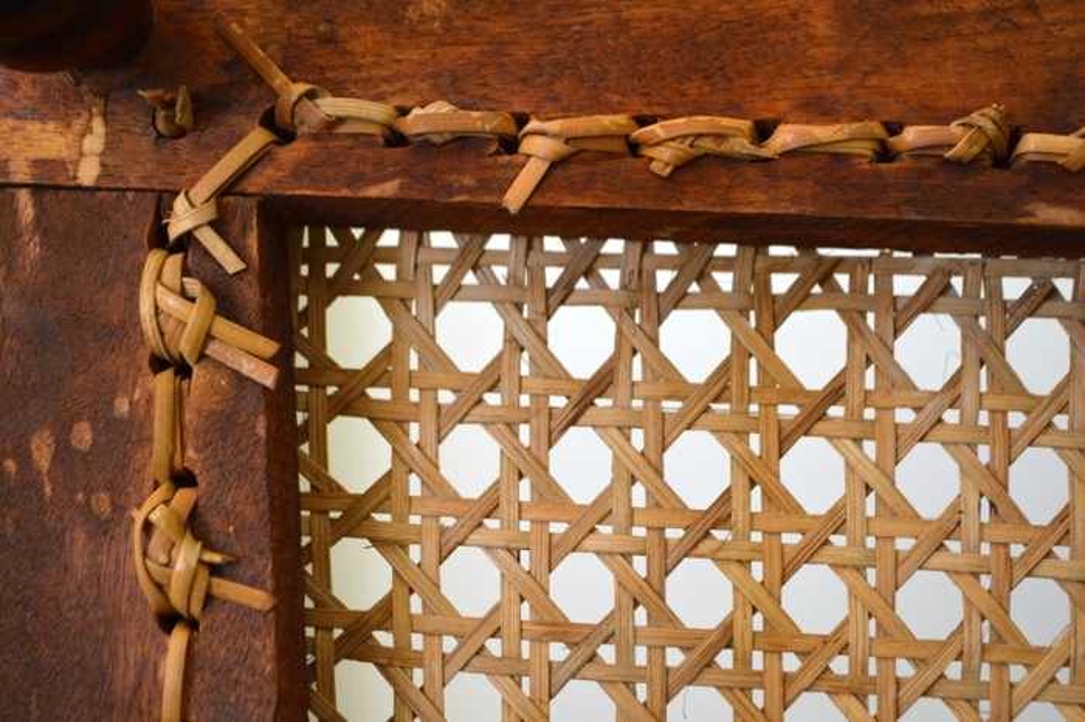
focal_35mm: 66
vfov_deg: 20.6
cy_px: 361
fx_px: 1988
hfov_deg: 30.5
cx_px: 542
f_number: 5.3
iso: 450
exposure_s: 1/15
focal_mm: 44
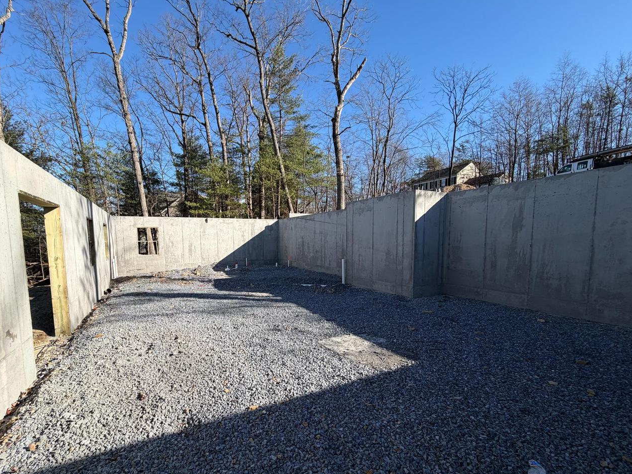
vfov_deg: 77.8
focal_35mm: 16
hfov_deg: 94.2
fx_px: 292
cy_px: 266
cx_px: 286
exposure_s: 1/770
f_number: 2.2
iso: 32
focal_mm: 2.22
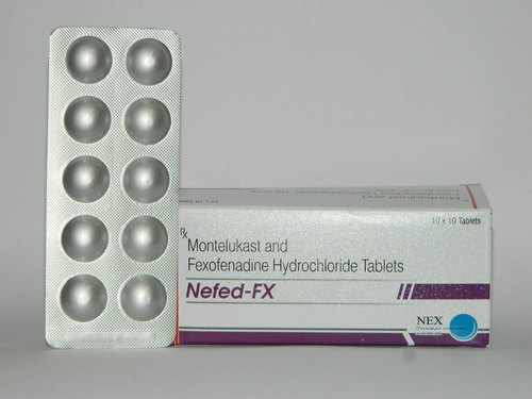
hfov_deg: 15.3
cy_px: 200
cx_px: 266
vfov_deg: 11.5
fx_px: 1983
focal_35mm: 129
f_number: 4.7
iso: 200
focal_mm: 23.2
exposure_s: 1/60
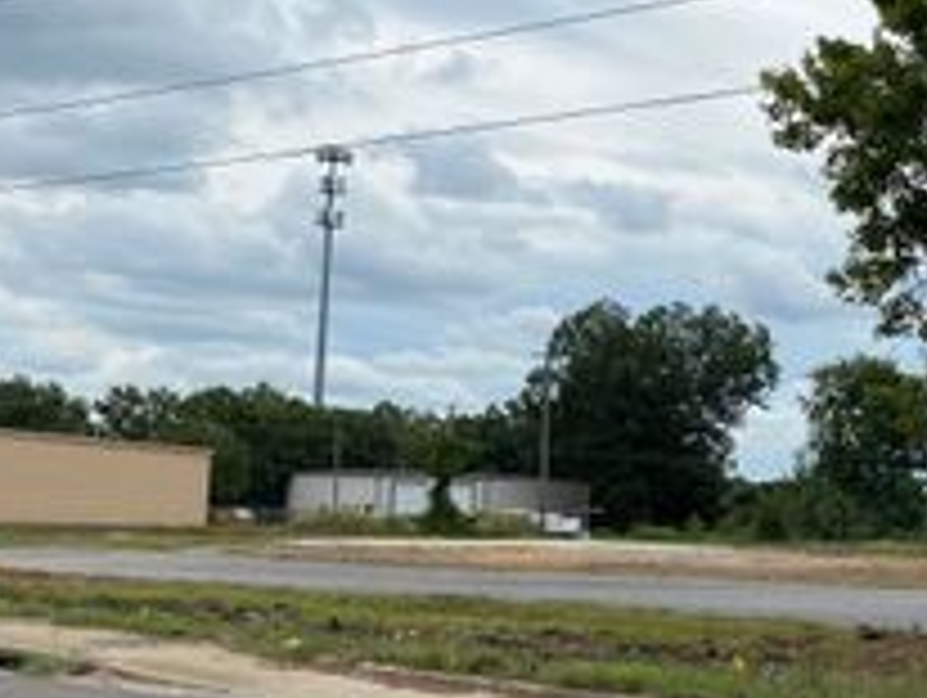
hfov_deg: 27.5
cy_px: 399
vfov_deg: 23.3
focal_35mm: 63
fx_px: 1689
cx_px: 1066
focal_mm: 4.25
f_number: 1.8
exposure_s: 1/3401
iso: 32
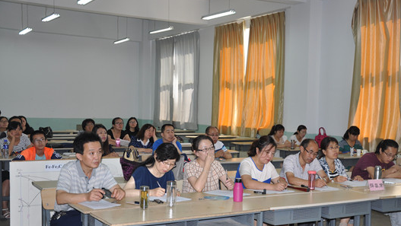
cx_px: 228
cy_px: 132
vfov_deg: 24.0
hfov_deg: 41.2
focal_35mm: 50
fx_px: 532
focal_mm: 28
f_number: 4
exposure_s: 1/60
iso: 400
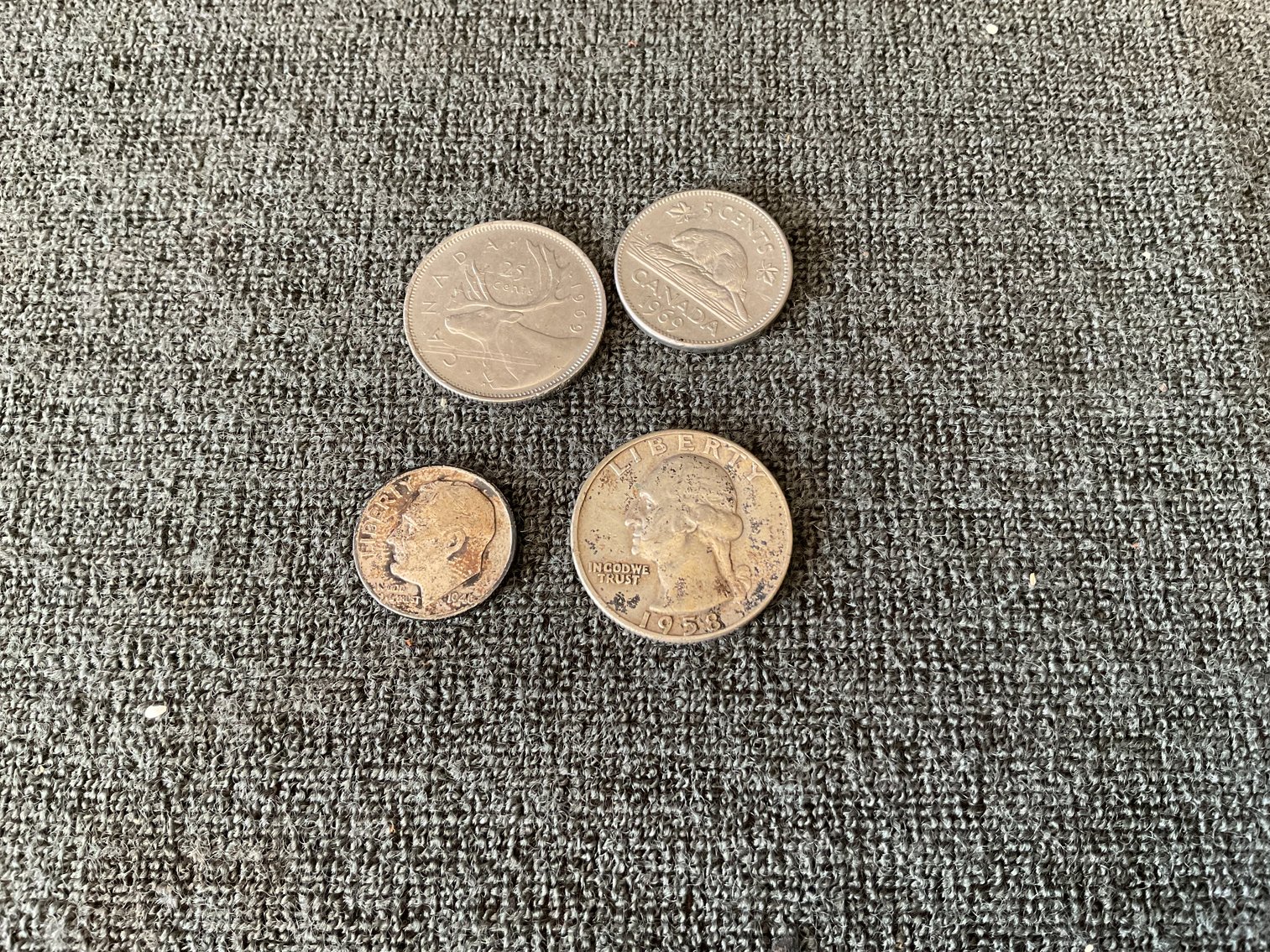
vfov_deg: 48.2
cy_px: 476
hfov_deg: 61.7
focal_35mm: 29
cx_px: 635
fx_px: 1064
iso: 200
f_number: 1.8
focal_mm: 3
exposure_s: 1/60
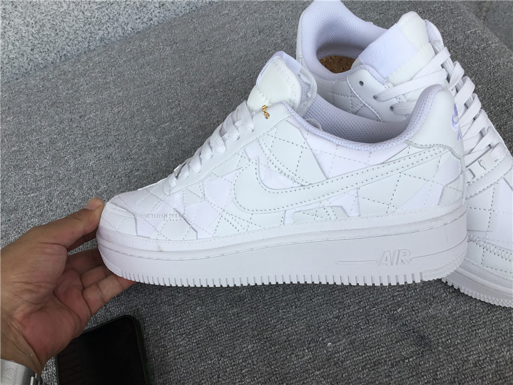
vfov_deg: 45.4
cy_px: 192
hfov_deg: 58.4
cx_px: 256
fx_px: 459
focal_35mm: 31
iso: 25
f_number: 2.4
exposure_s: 1/582
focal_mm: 3.3
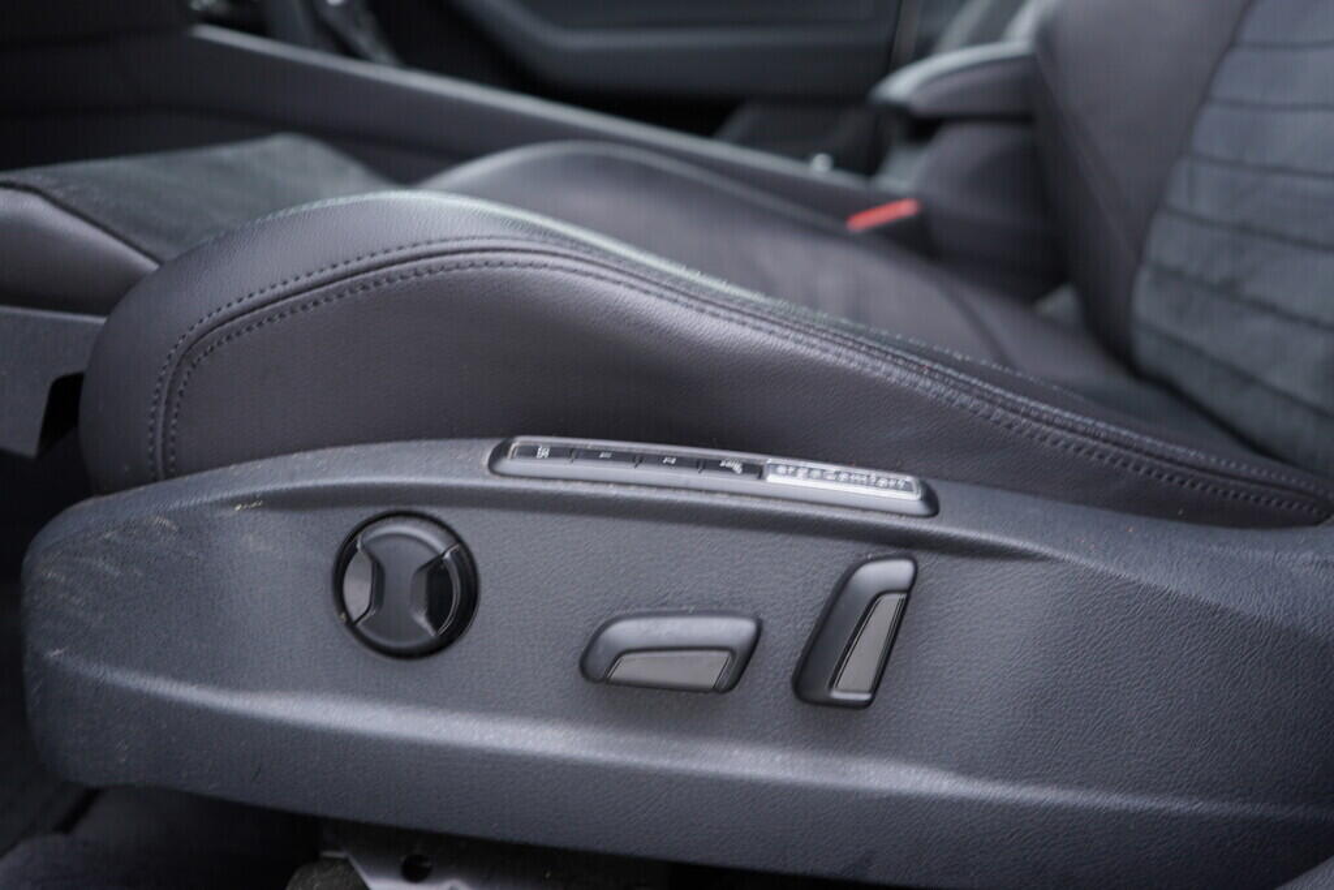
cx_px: 667
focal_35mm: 36
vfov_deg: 36.9
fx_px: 1334
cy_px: 445
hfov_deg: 53.1
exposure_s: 1/40
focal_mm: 24
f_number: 2.8
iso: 200
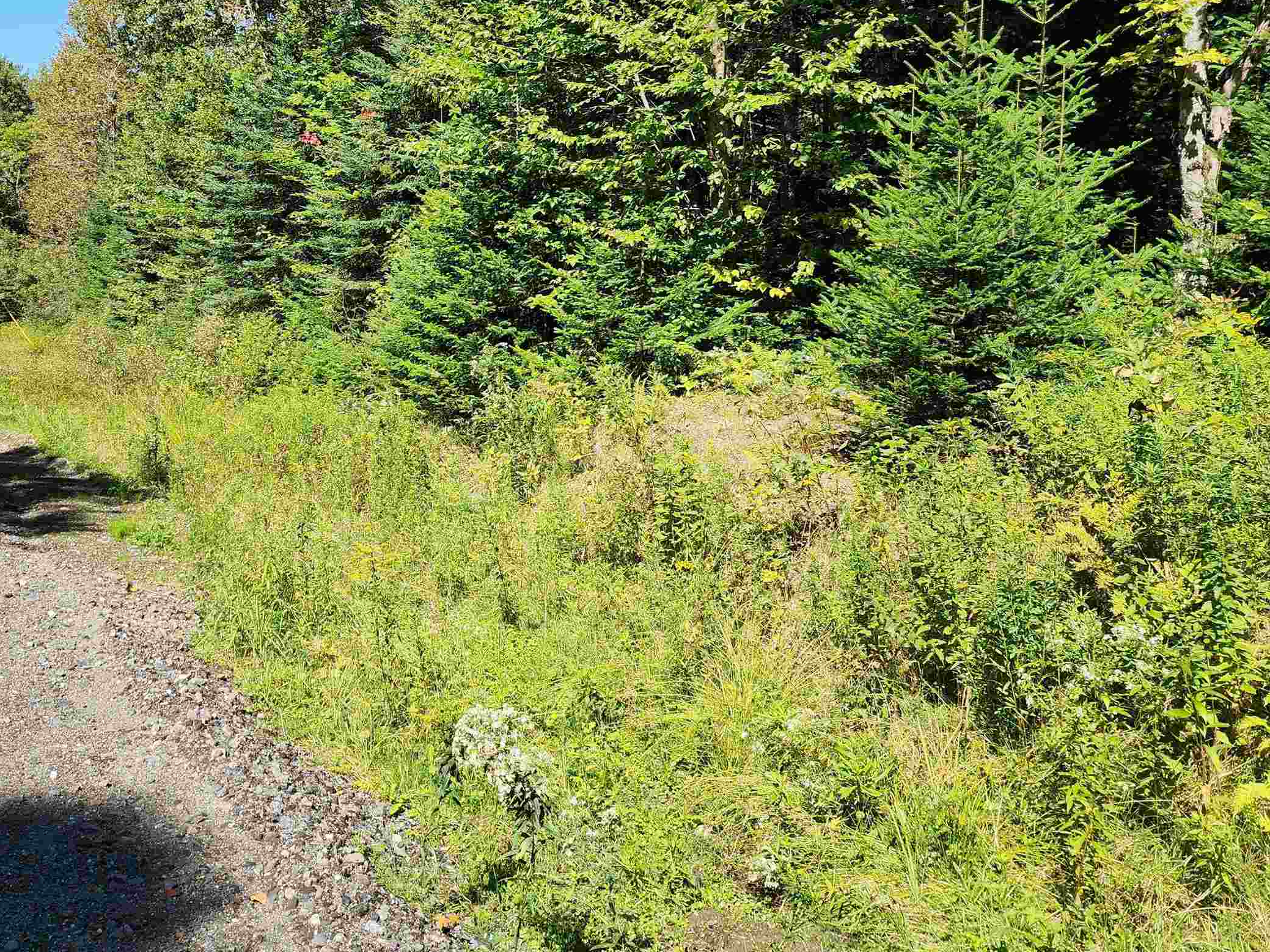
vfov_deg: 41.0
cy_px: 278
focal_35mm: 34
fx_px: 1248
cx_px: 439
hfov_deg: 53.1
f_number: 1.8
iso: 12
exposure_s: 1/638
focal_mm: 6.4
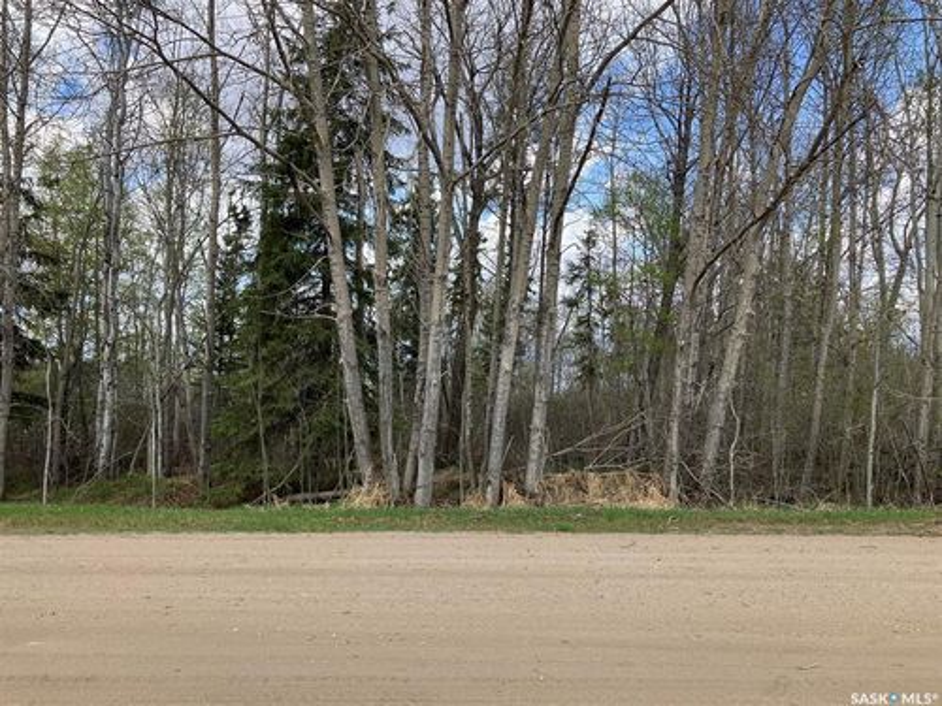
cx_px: 471
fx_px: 762
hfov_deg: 63.4
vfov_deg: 49.7
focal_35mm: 28
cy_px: 353
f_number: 1.8
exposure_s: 1/747
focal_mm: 3.99
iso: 32
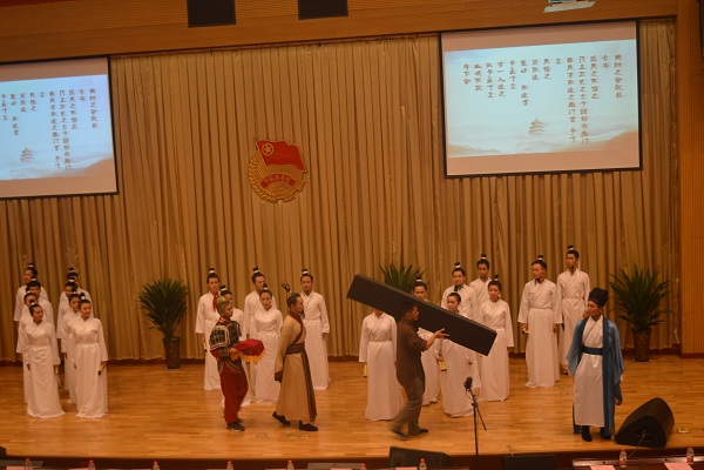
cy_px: 235
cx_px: 352
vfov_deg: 29.9
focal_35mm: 45
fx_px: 880
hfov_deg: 43.6
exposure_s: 1/25
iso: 400
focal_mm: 30
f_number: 4.2
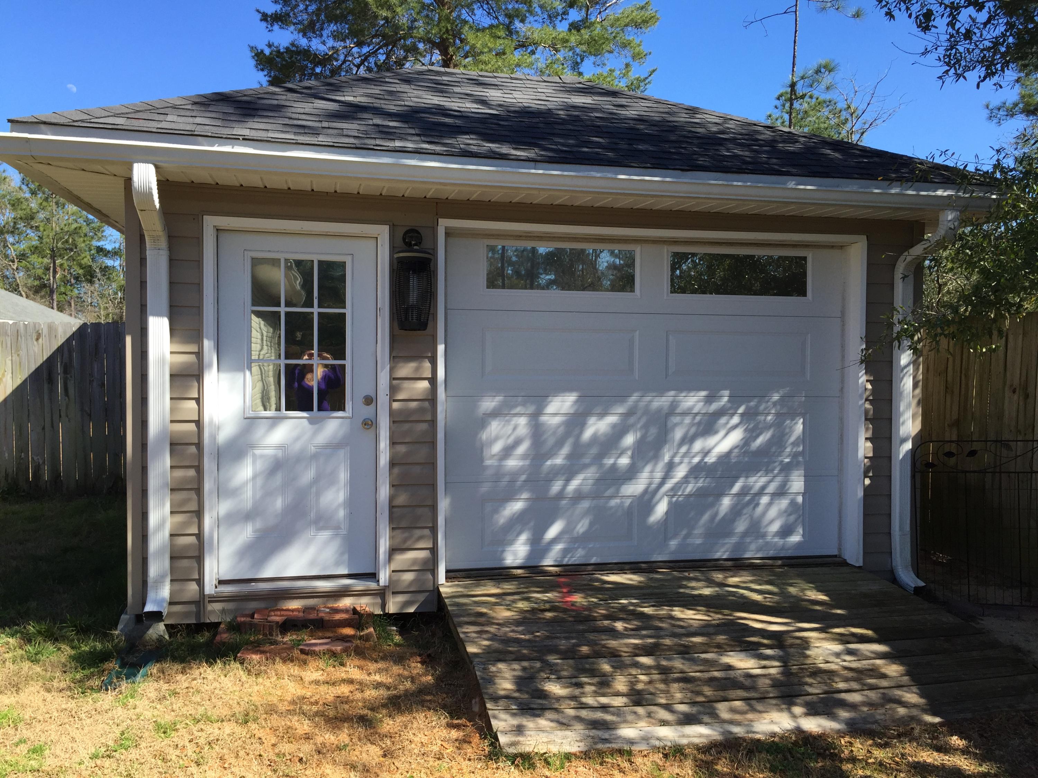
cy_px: 389
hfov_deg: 61.7
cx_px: 519
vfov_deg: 48.2
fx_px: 870
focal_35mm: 29
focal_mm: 4.15
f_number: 2.2
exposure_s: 1/942
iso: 32
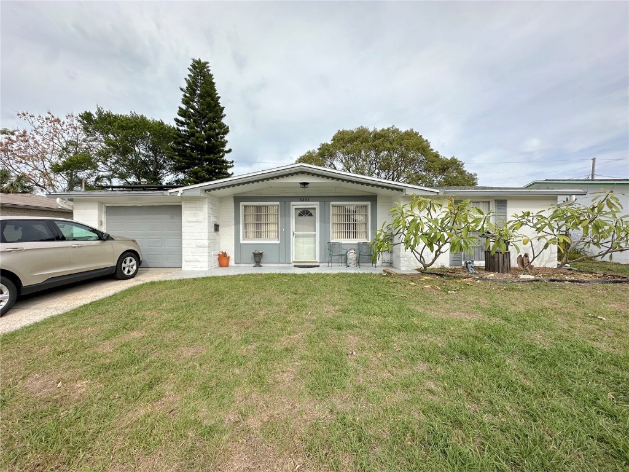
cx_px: 314
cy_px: 236
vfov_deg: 85.7
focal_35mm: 14
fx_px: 254
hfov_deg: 102.1
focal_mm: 2.22
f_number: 2.2
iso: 50
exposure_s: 1/1416
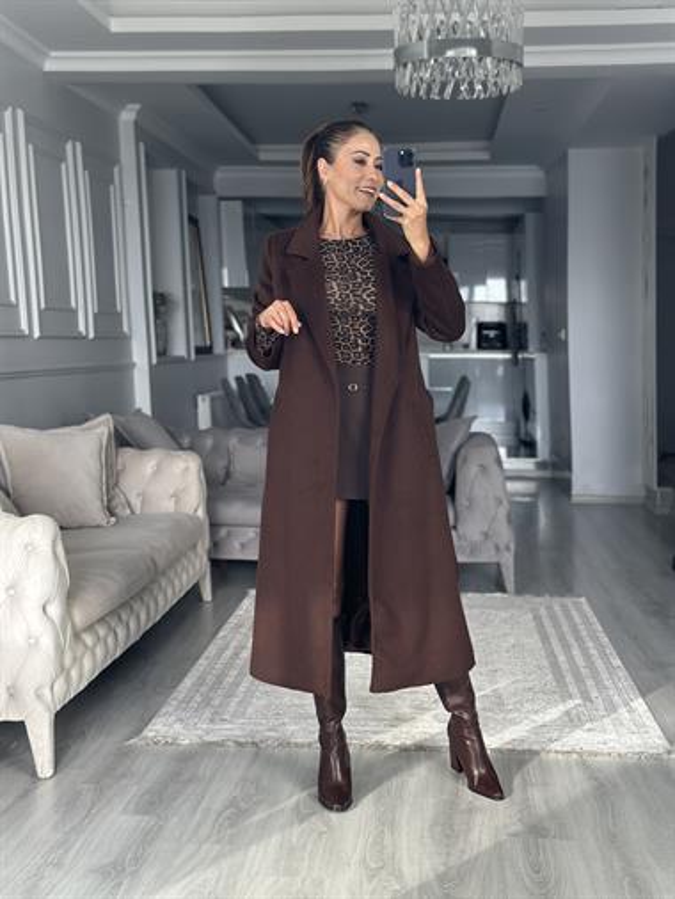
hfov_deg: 30.3
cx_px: 338
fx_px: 1247
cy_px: 450
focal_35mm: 48
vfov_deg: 39.6
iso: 125
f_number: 1.78
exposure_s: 1/99
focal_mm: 6.86
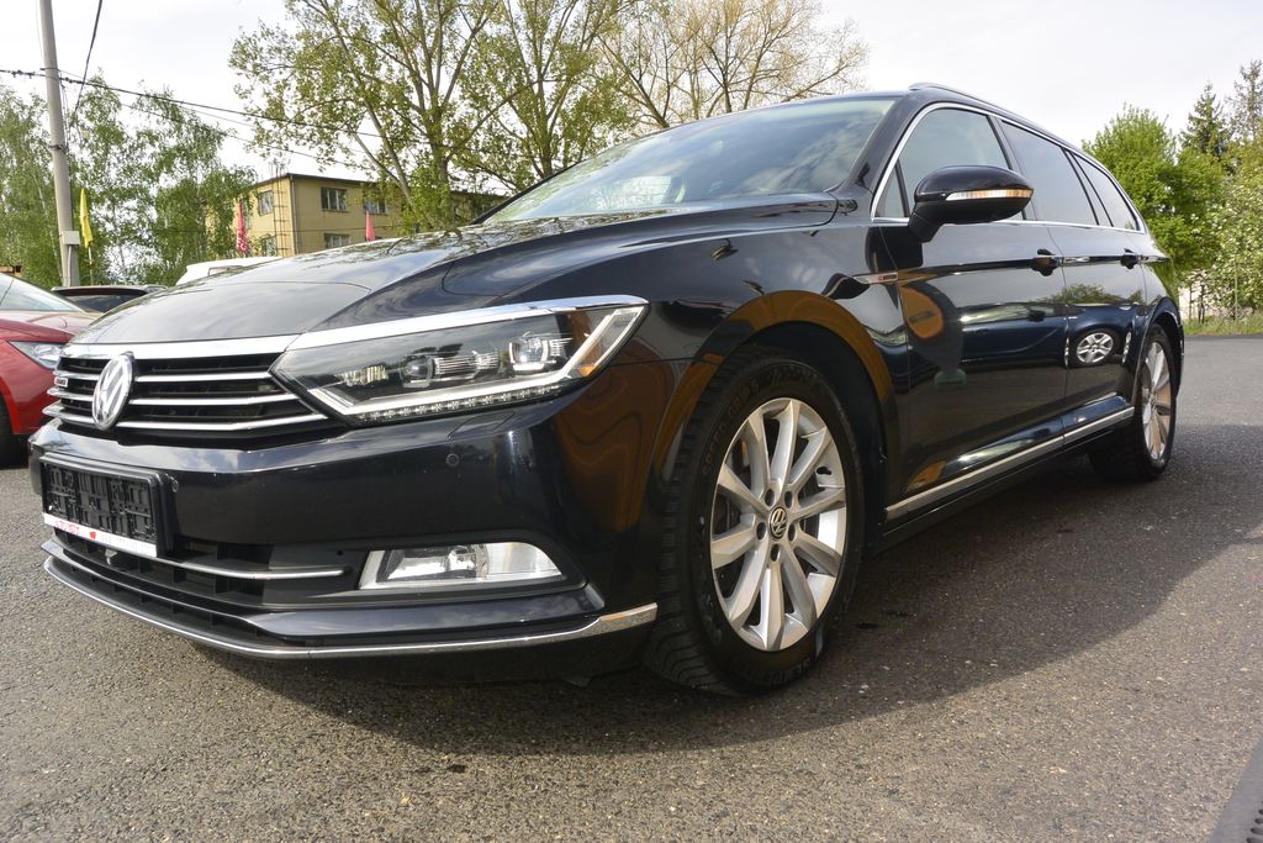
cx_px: 632
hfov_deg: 67.4
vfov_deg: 47.9
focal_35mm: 27
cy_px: 422
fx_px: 947
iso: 160
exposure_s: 1/250
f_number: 7.1
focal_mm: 10
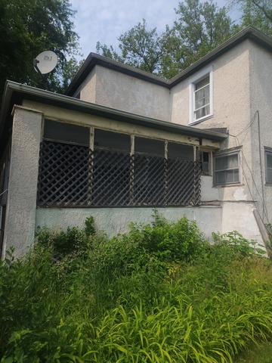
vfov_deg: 73.9
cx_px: 136
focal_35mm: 23
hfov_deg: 58.9
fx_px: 241
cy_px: 182
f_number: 1.8
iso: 12
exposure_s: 1/650
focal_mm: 6.4
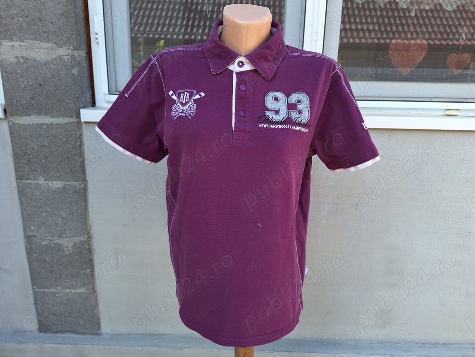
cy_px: 178
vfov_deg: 58.9
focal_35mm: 23
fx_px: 316
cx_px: 238
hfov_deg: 73.9
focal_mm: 5.54
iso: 40
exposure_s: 1/291
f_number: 1.8
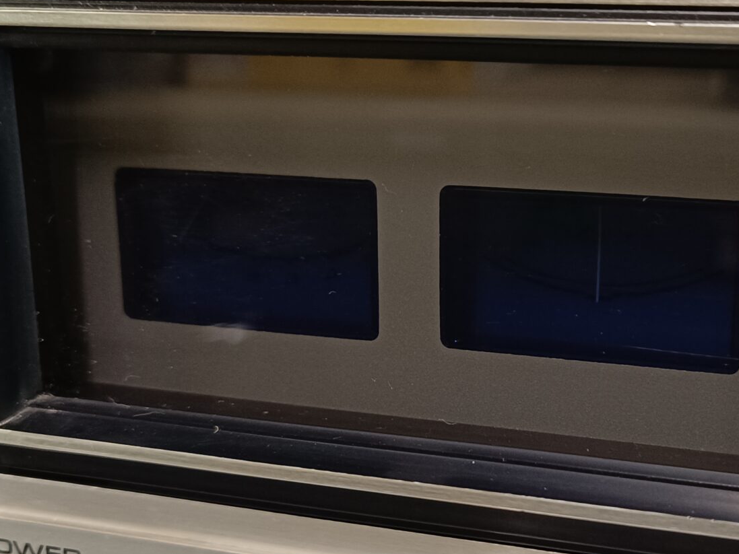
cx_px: 501
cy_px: 316
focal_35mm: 56
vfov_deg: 26.1
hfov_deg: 34.0
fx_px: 1196
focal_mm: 5.59
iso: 609
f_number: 1.88
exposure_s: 1/33.3
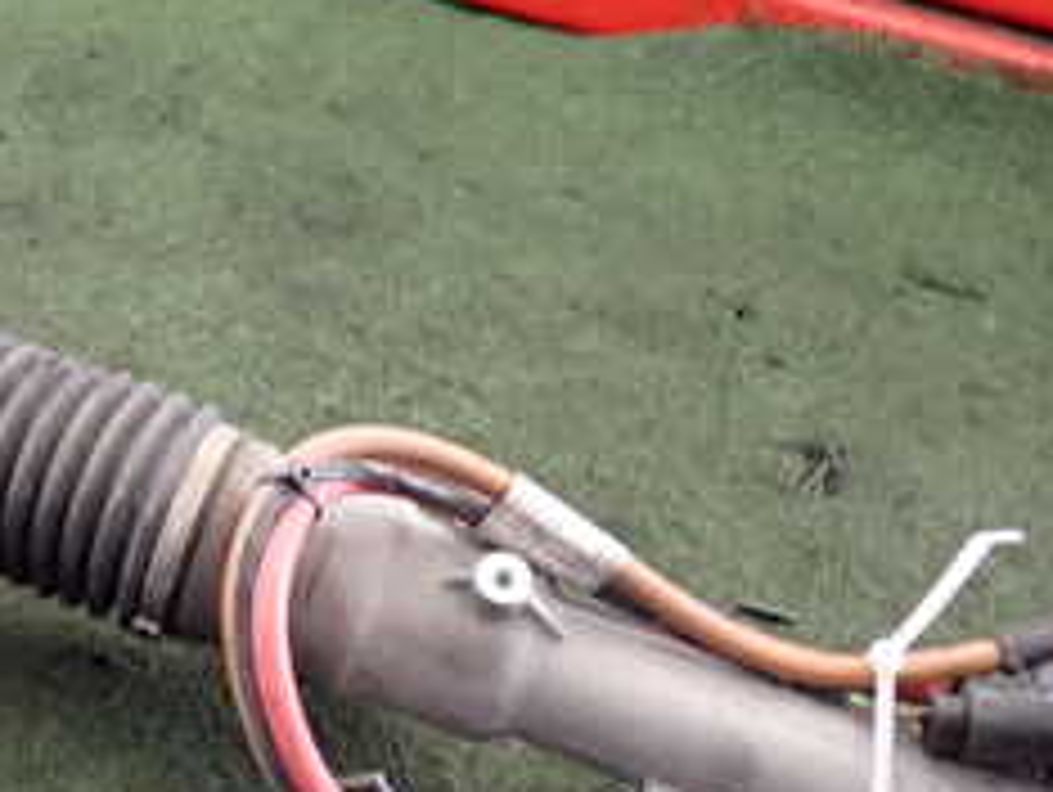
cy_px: 315
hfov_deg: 28.6
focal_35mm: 64
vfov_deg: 22.9
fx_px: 1949
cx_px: 40
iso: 400
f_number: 2
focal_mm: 4.5
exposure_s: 1/30
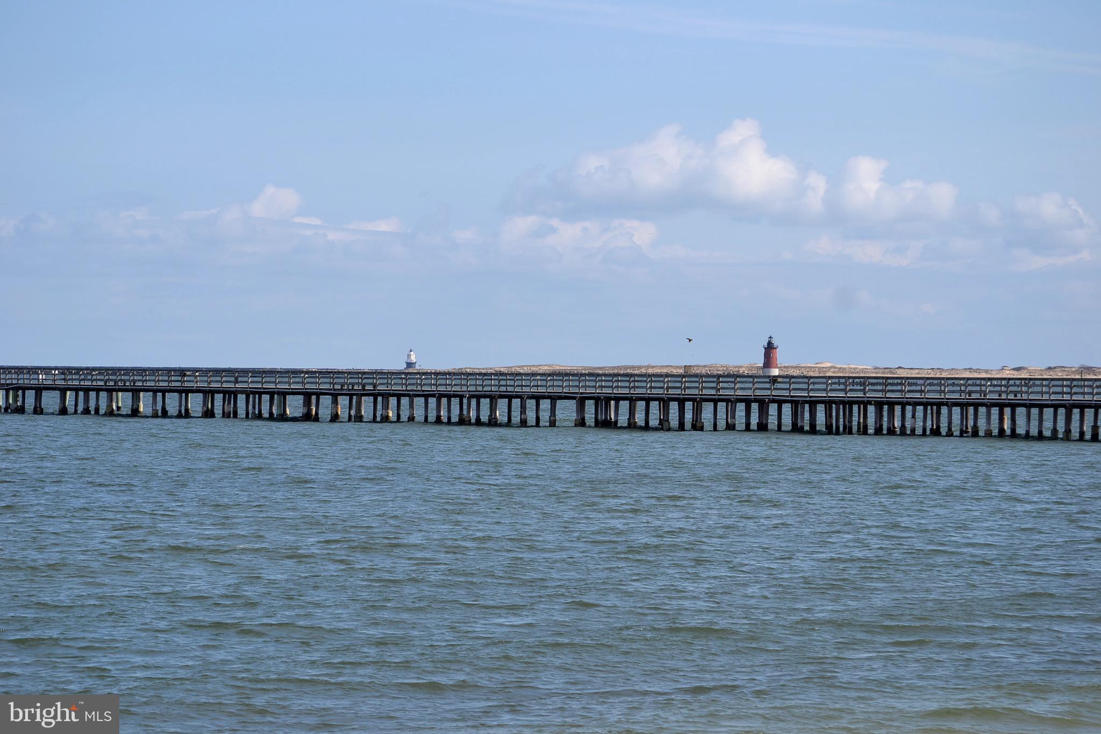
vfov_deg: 11.7
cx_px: 550
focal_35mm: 117
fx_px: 3578
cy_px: 367
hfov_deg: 17.5
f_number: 5.6
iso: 100
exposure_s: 1/500
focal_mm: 78
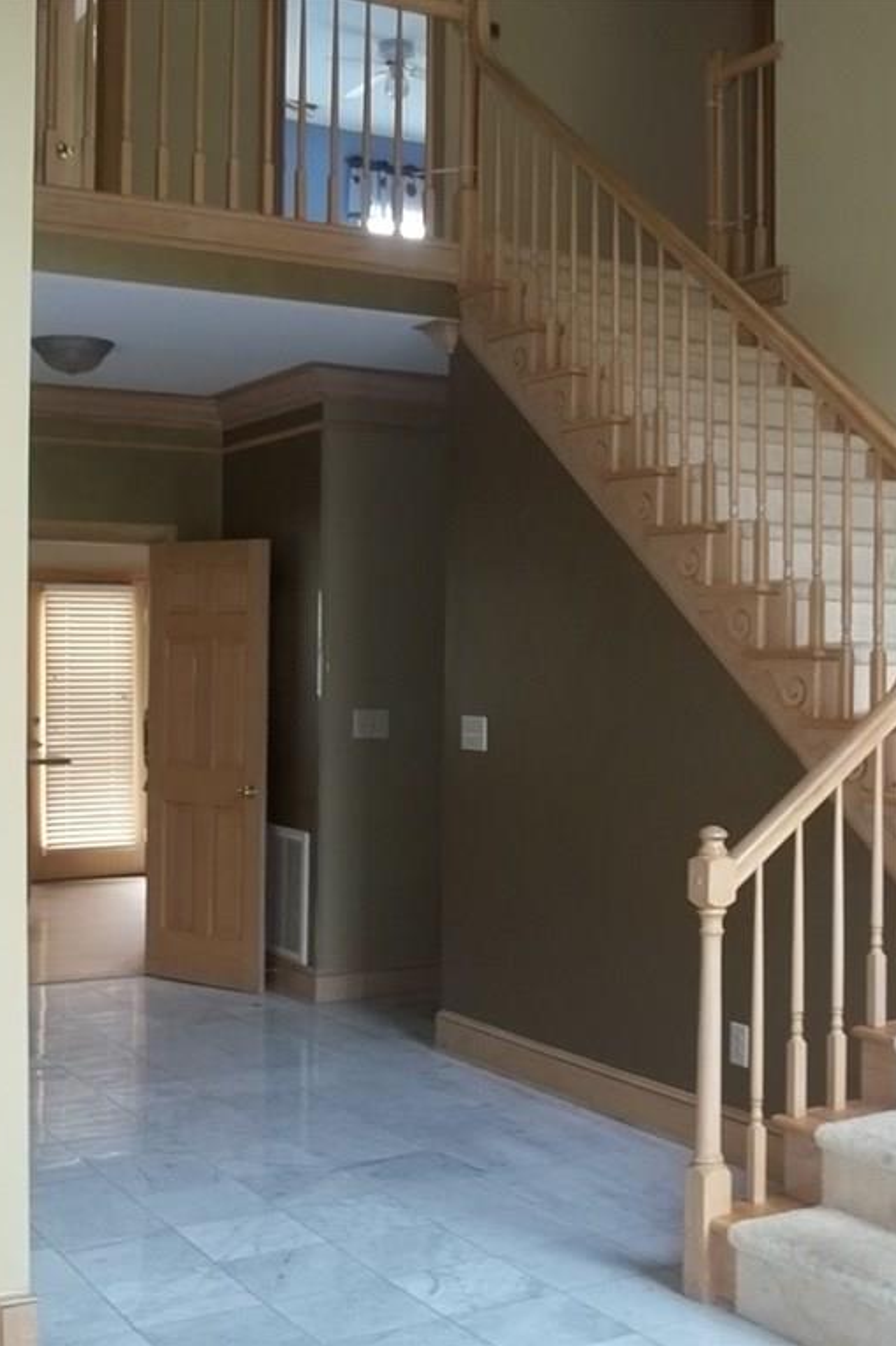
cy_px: 673
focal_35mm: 46
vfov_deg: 42.8
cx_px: 628
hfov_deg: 28.9
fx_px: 1718
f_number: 3.3
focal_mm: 5.9
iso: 160
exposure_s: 1/30
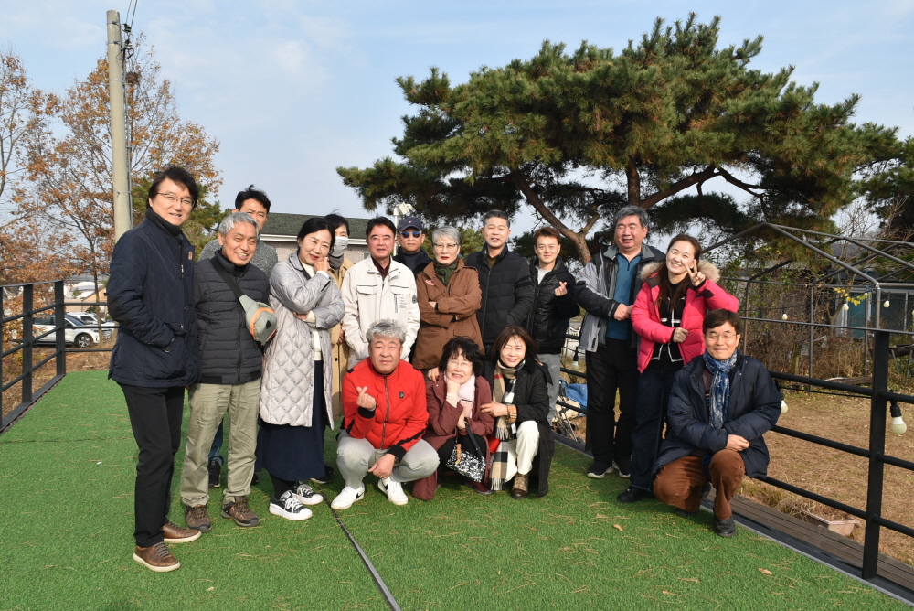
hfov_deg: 67.4
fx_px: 686
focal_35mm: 27
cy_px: 306
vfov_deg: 48.0
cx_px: 457
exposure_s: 1/320
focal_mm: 18
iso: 200
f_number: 7.1
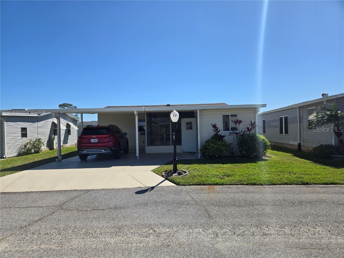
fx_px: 229
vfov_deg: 58.9
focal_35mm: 23
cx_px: 172
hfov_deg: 73.9
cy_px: 129
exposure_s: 1/2497
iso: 25
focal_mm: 5.4
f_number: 1.8
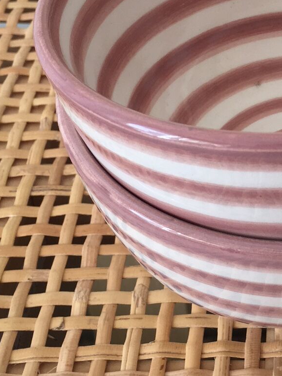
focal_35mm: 76
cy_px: 61
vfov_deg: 25.1
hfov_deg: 18.8
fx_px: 825
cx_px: 295
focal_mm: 4.15
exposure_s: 1/50
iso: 32
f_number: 2.2
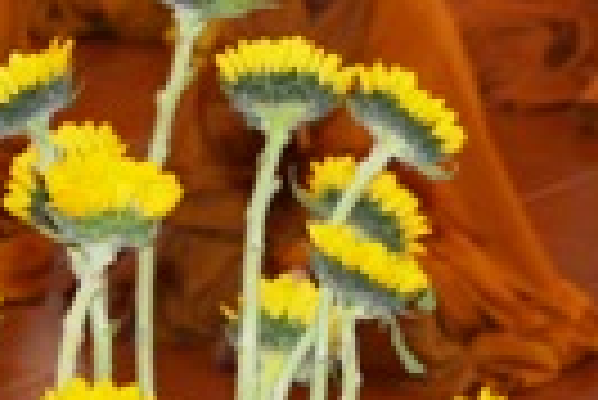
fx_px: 5395
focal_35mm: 324
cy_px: -238
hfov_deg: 6.3
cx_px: 94
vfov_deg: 4.2
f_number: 5.3
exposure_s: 1/60
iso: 800
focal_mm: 45
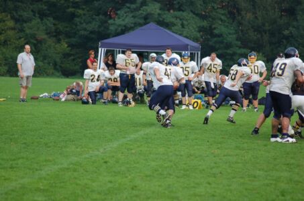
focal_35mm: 202
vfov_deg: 6.8
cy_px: 100
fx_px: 1706
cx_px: 152
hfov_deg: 10.2
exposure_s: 1/800
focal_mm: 135
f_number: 4.5
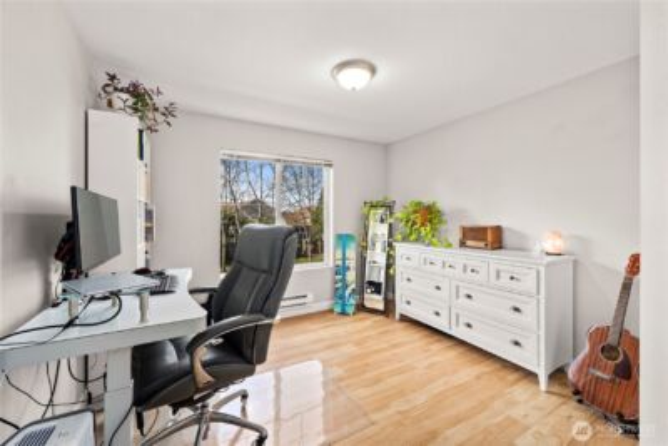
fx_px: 260
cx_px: 334
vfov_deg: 81.3
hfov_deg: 104.2
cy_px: 223
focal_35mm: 14
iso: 1000
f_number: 6.7
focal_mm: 14
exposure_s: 1/15
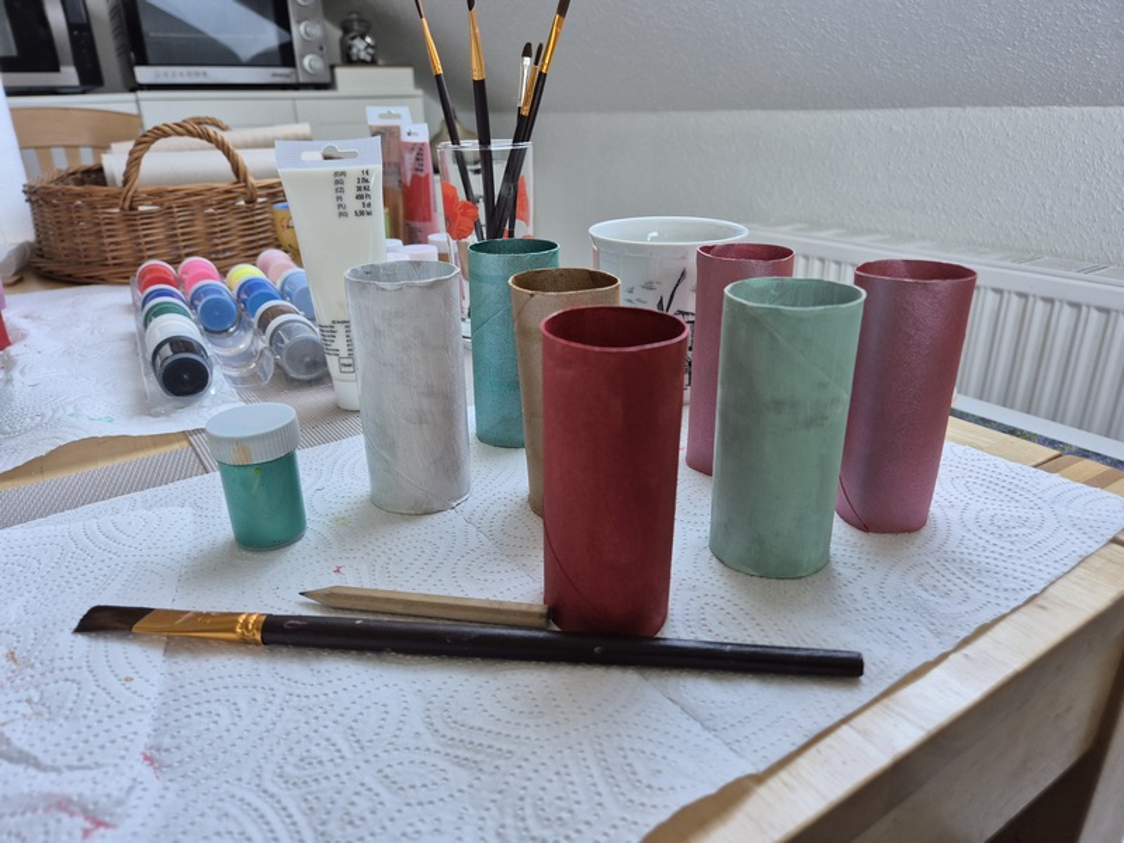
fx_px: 747
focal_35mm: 23
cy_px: 422
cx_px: 562
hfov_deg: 73.9
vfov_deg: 58.9
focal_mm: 5.4
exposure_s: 1/180
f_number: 1.8
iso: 200
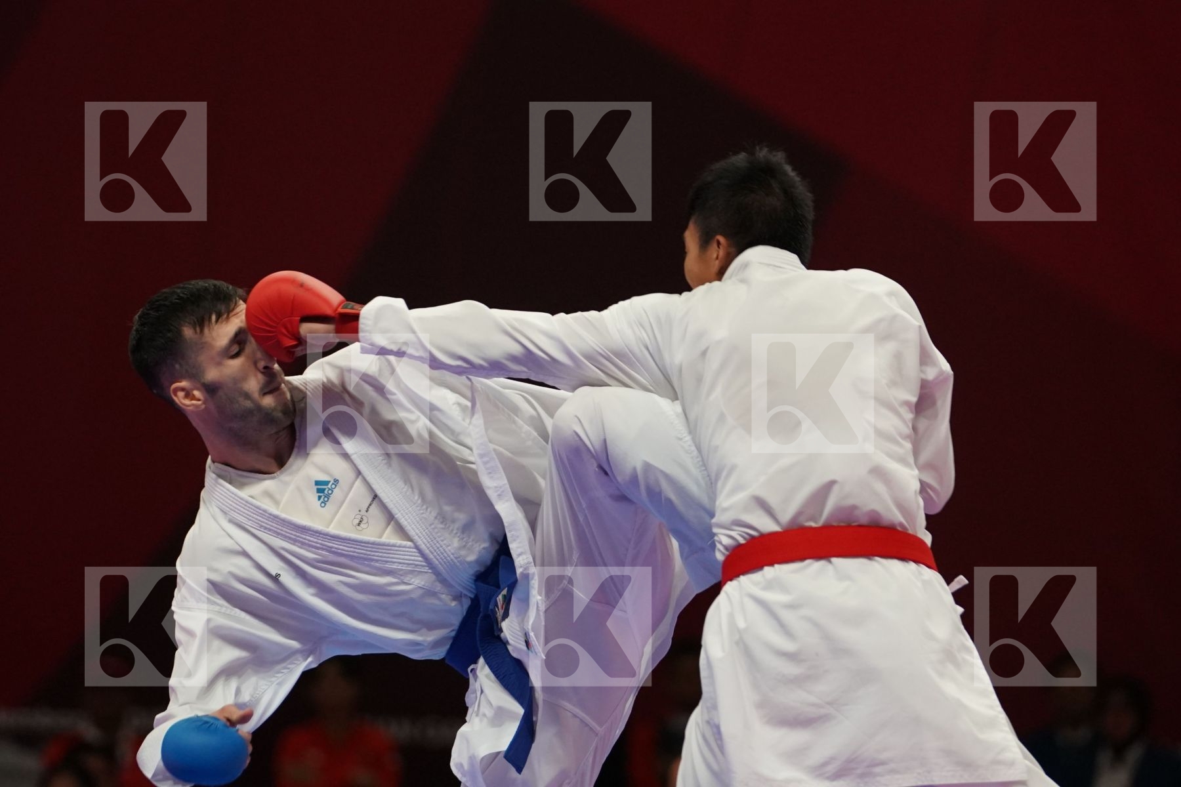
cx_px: 590
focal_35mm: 352
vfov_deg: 3.9
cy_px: 394
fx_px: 11547
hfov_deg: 5.9
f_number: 4
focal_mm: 235
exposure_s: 1/1000
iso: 2500
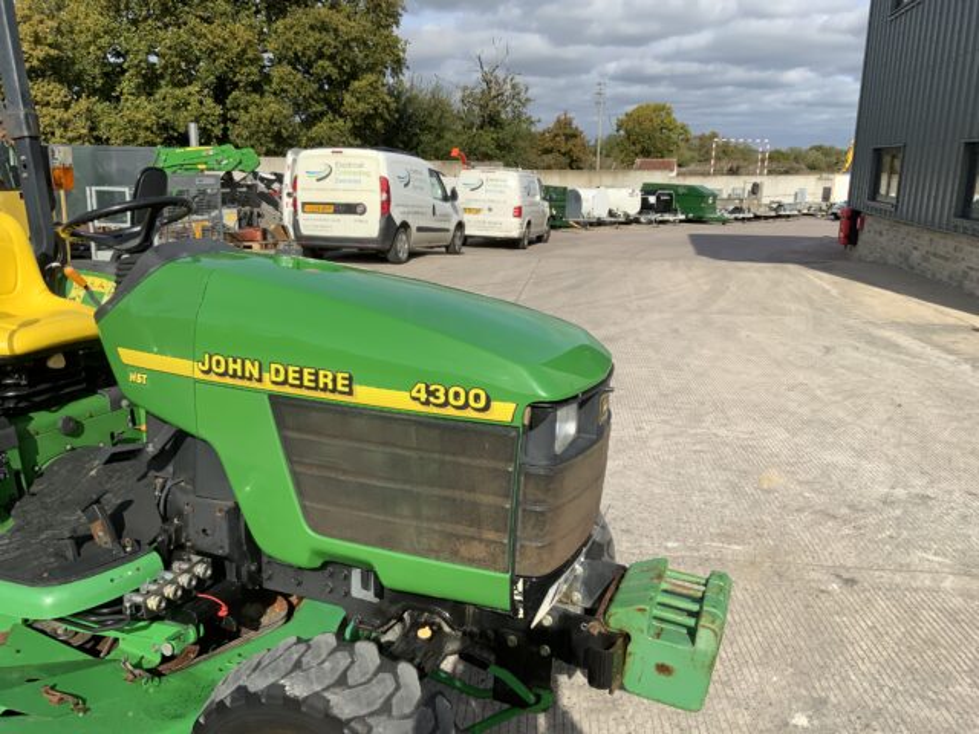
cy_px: 367
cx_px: 490
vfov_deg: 48.2
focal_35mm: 29
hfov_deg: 61.7
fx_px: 820
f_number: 1.8
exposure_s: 1/1984
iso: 16
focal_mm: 3
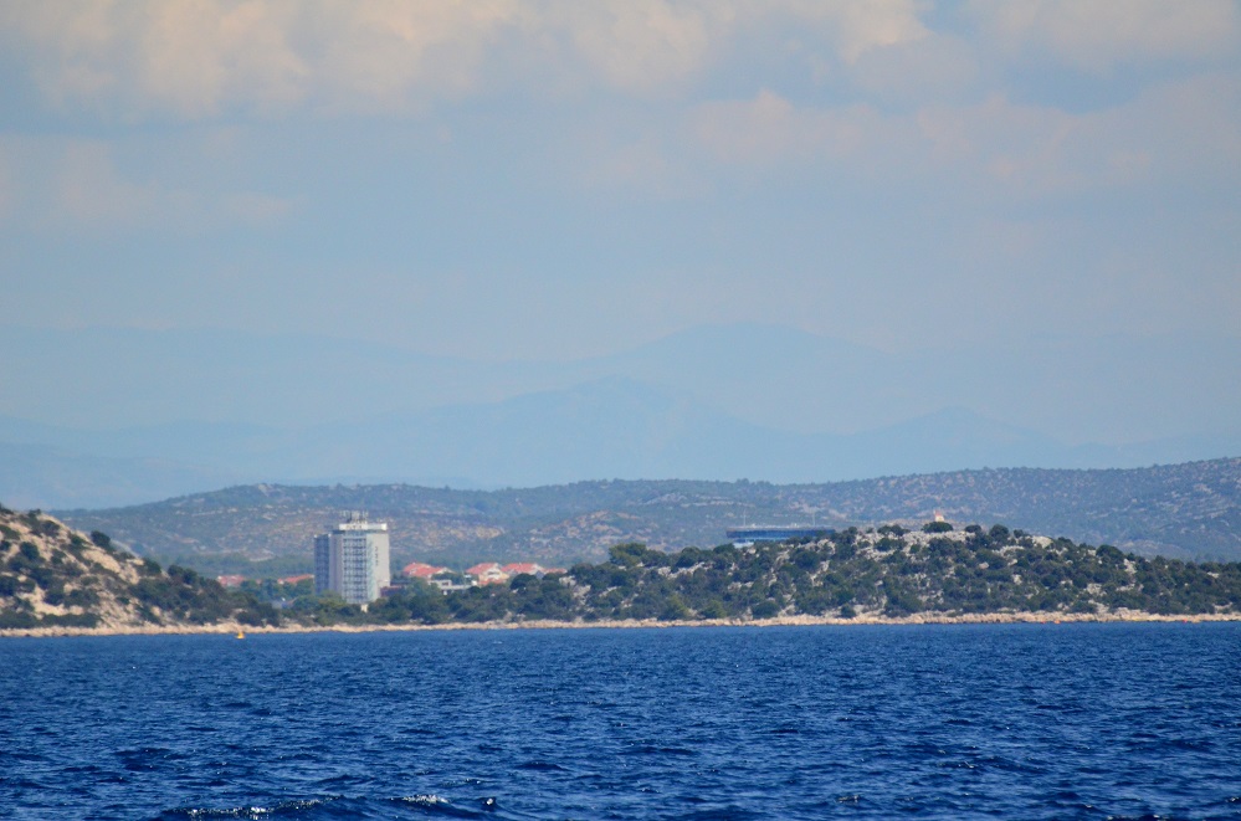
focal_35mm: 450
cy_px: 410
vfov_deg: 3.0
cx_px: 620
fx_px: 15476
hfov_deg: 4.6
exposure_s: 1/8000
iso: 1400
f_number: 5.6
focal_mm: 300
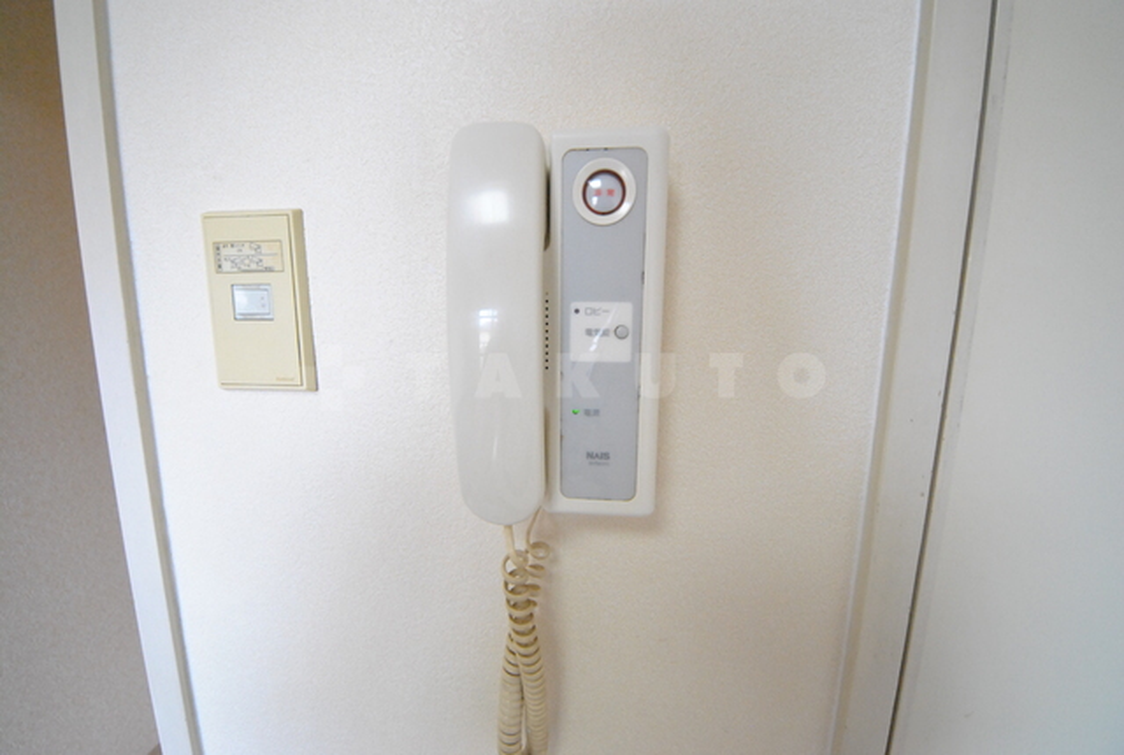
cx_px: 562
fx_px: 376
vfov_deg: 90.3
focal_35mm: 12
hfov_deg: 112.5
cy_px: 378
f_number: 5
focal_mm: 8
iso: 1600
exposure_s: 1/100
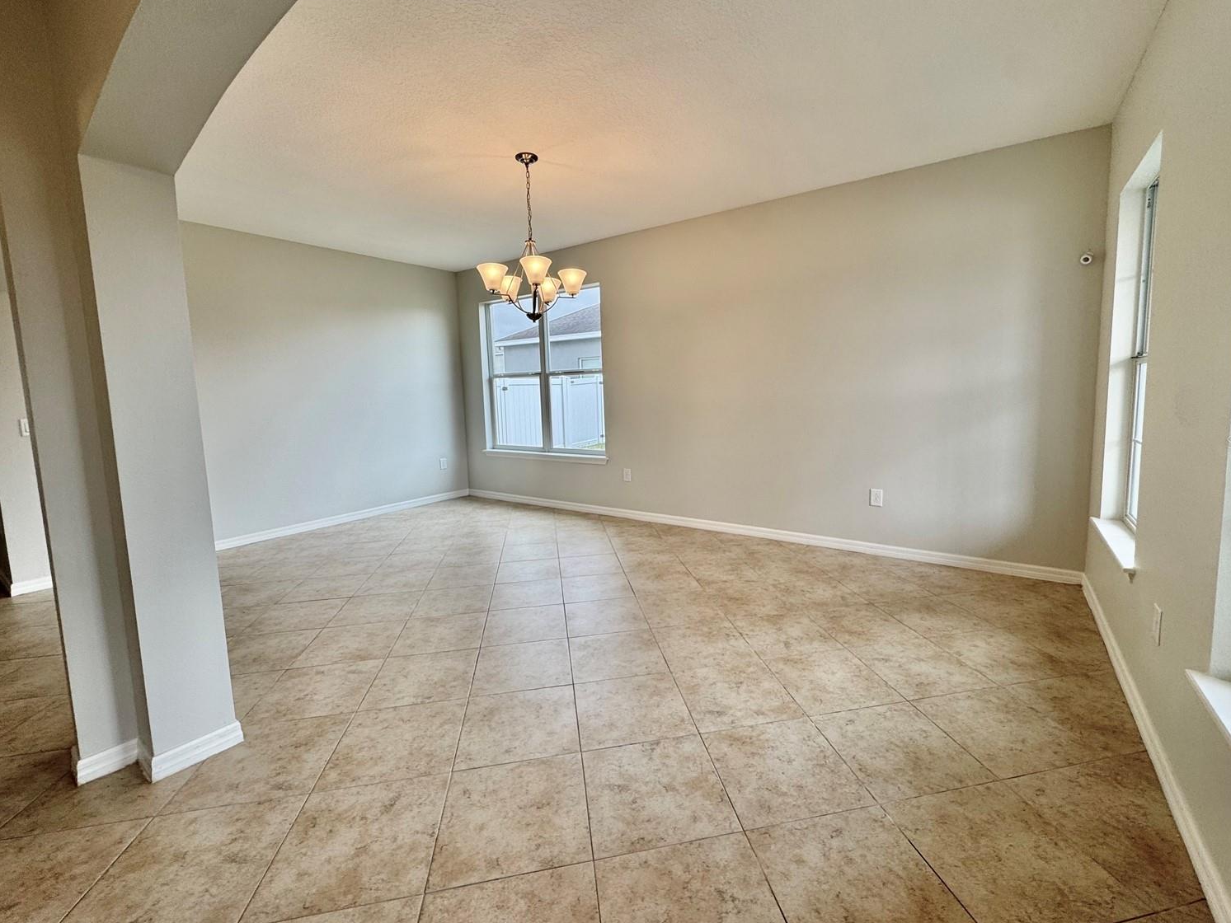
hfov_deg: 98.1
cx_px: 645
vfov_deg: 81.7
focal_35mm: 15
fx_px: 533
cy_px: 442
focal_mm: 2.22
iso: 40
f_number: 2.2
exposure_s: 1/129
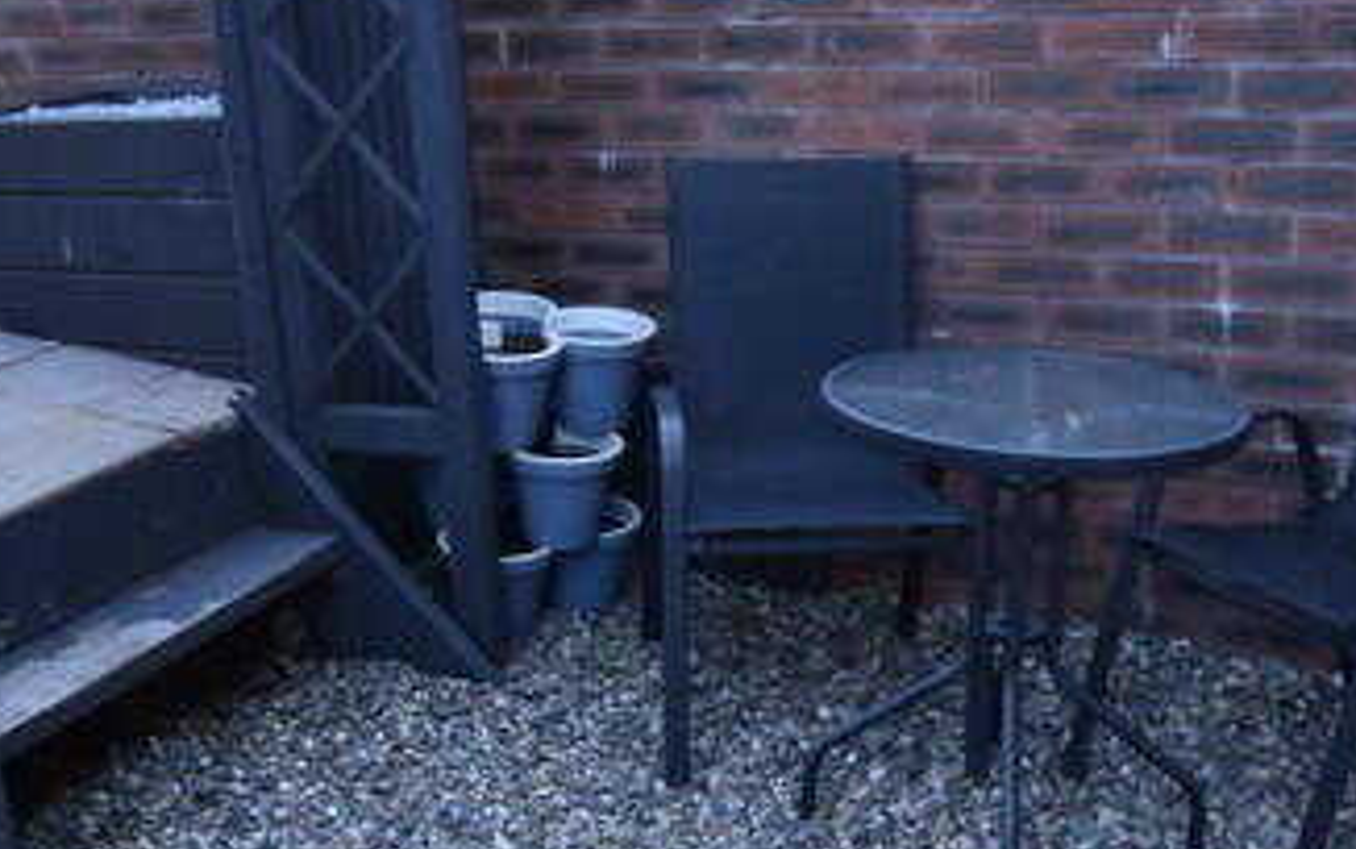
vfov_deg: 26.7
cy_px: 593
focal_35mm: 48
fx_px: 1774
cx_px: 599
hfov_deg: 41.8
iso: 100
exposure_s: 1/40
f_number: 3.5
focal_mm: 10
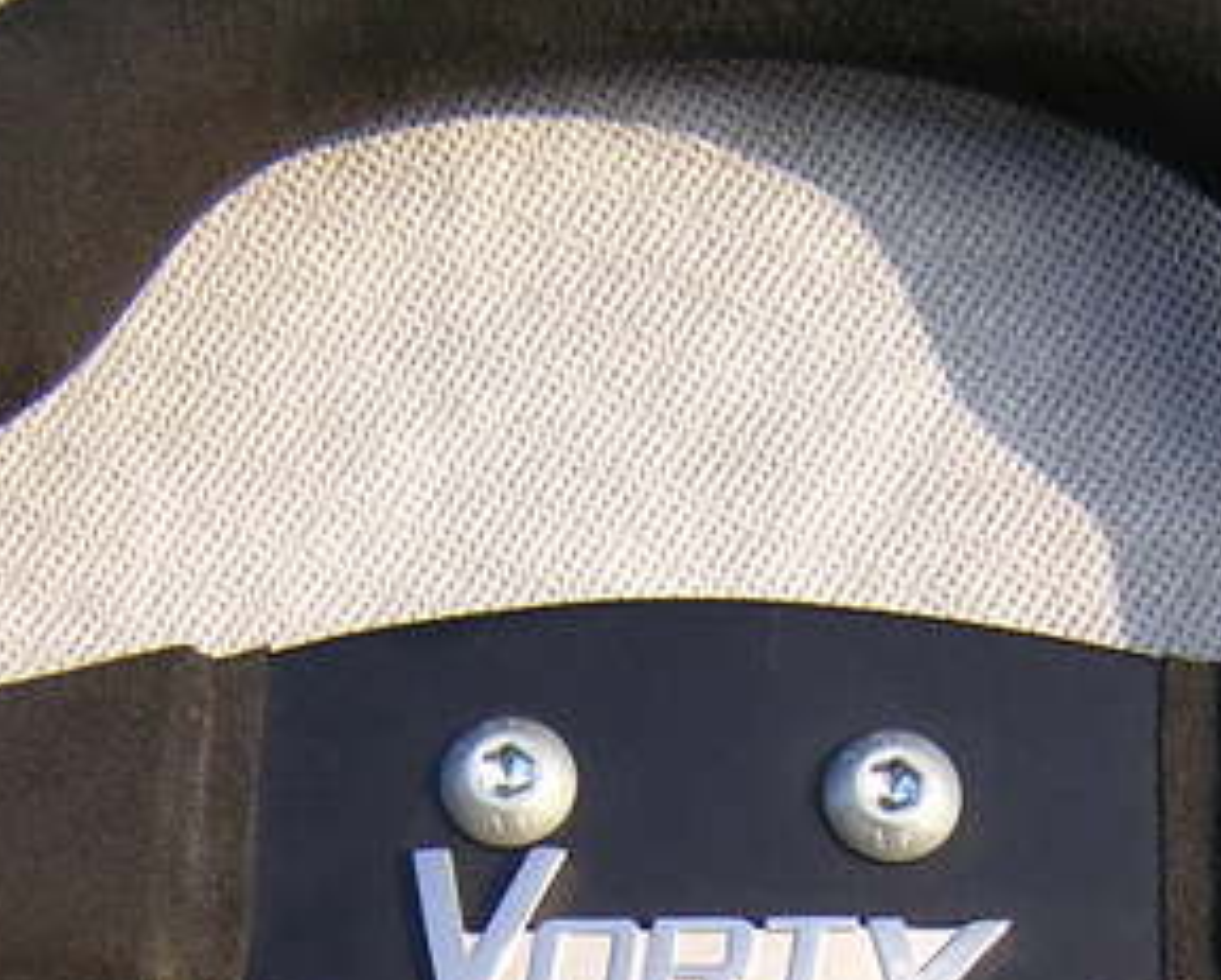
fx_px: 2822
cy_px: 1010
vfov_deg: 19.1
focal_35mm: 78
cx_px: 678
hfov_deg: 24.4
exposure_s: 1/405
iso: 100
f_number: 2.6
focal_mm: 4.7
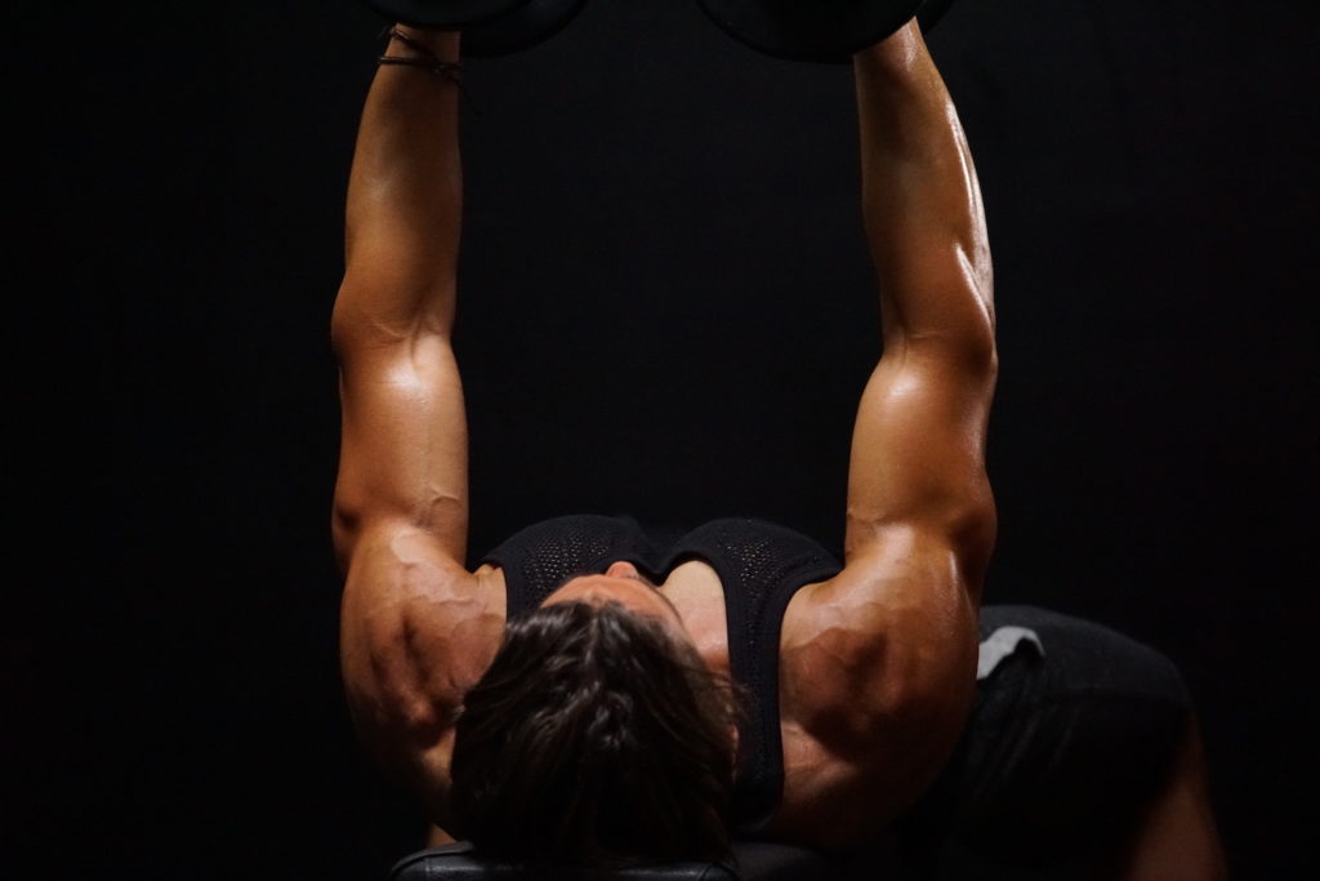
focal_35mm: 200
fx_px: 7334
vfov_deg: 6.9
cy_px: 440
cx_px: 660
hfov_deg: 10.3
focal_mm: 200
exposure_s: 1/100
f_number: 4
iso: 8000
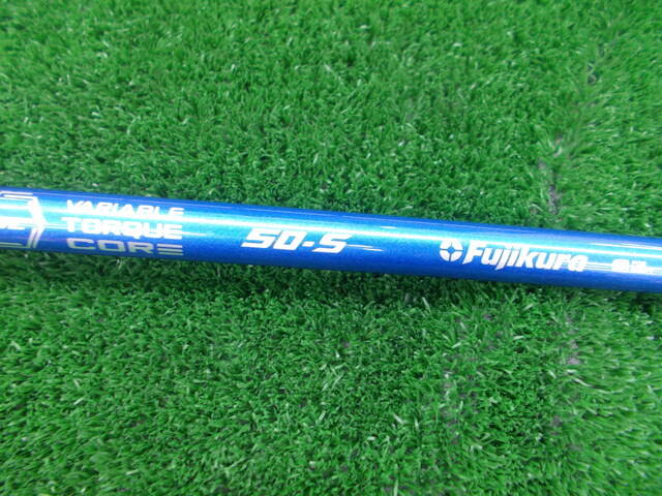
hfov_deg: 67.3
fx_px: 497
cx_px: 331
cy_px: 248
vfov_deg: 53.1
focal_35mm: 26
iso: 200
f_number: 3.2
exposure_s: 1/10
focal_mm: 4.6
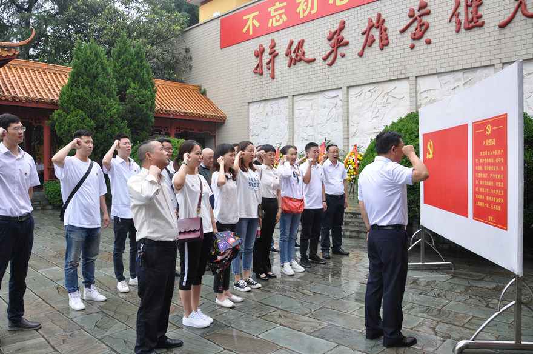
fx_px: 399
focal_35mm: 27
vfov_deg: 47.8
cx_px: 266
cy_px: 177
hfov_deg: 67.5
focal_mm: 18
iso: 200
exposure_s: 1/160
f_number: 6.3
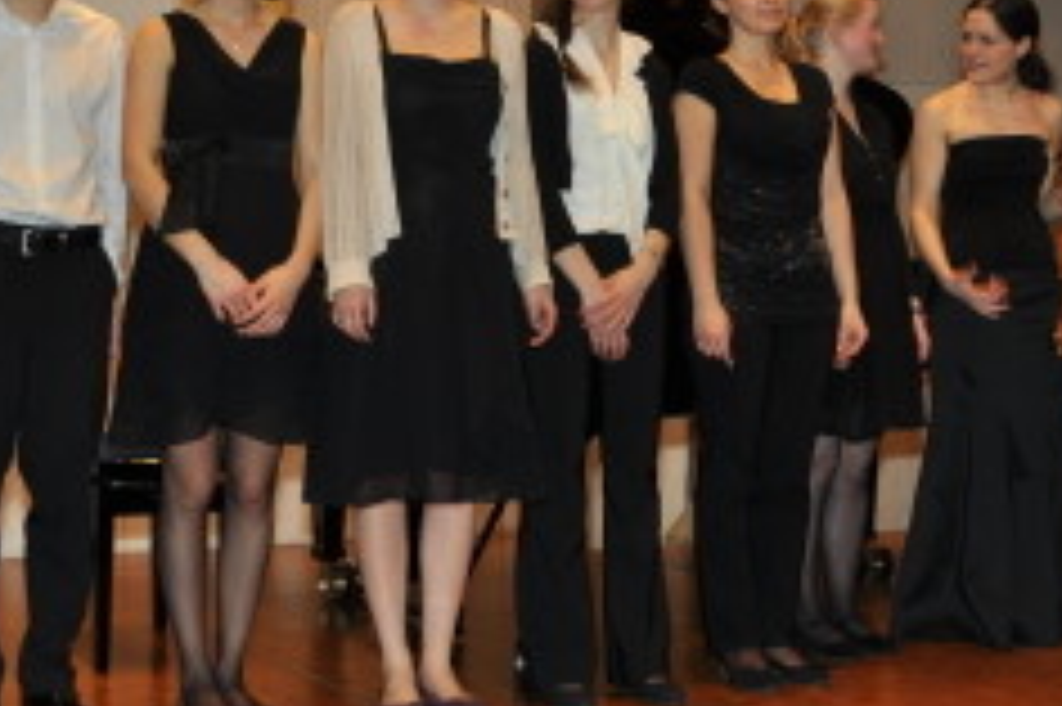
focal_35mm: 70
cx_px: 446
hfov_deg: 28.8
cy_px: 135
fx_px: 2063
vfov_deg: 19.2
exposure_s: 1/60
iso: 200
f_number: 4
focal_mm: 22
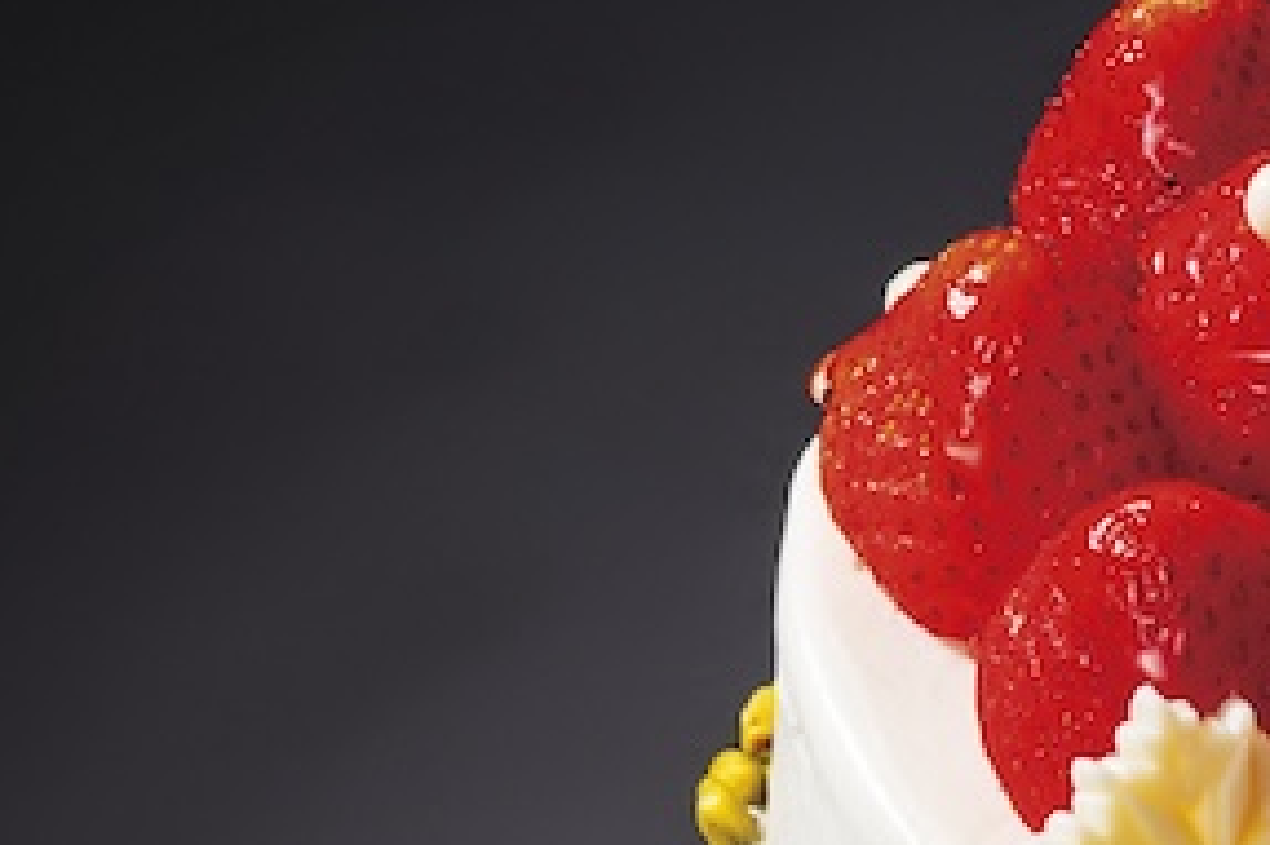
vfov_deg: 4.4
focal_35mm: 314
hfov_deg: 6.5
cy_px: 440
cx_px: 1593
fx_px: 11070
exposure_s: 1/125
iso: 100
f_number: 14
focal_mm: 90
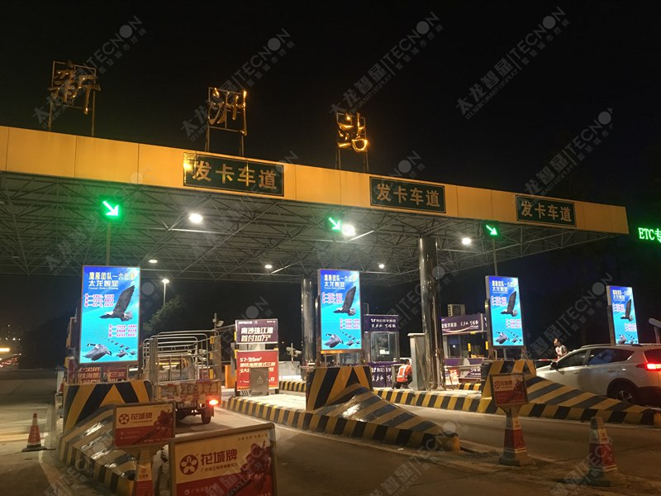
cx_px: 330
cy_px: 248
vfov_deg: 48.2
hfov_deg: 61.7
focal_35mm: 29
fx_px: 554
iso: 200
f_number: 2.2
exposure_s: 1/20
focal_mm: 4.15
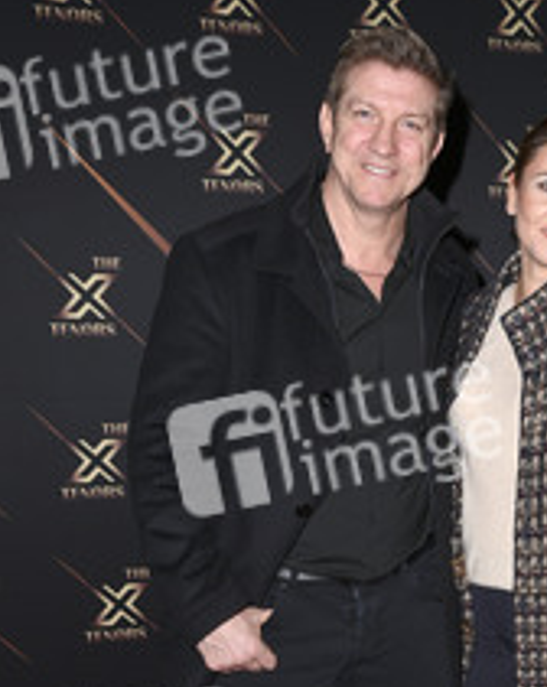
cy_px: 602
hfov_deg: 26.2
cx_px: 430
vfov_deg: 31.7
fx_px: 1157
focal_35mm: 57
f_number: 5
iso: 125
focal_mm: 32
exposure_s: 1/200
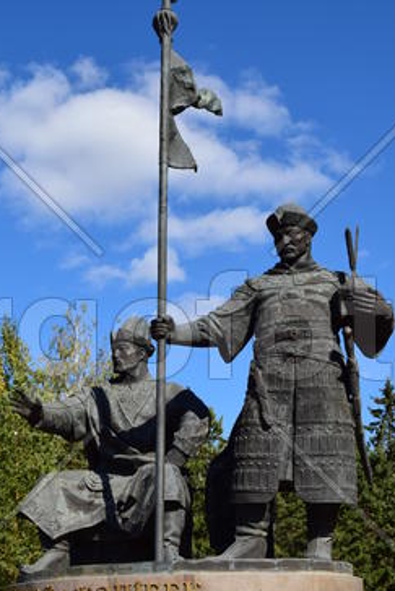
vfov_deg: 33.4
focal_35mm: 60
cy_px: 339
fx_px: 983
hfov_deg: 22.7
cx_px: 186
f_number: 9
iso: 100
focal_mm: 25
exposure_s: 1/250
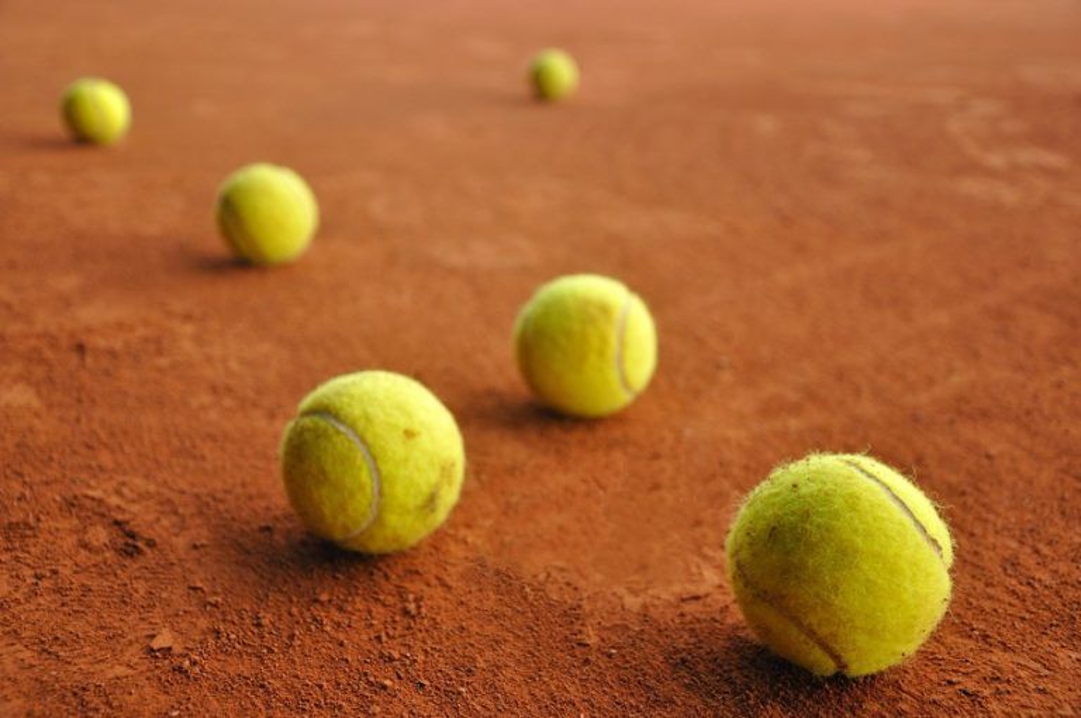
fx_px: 1260
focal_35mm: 42
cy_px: 359
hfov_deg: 46.5
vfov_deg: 31.8
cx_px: 540
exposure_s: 1/125
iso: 500
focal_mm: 28
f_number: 4
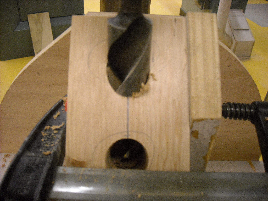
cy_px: 100
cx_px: 134
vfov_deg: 40.7
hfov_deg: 52.6
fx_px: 271
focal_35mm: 35
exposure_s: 1/42
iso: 400
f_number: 2.8
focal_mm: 5.7
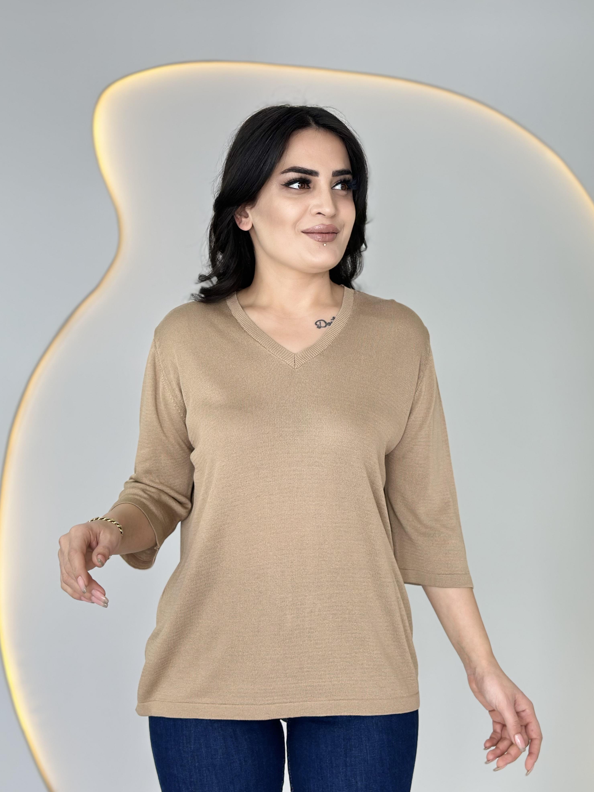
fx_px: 1121
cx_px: 297
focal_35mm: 49
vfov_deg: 38.9
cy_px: 401
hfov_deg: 29.7
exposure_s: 1/239
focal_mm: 6.86
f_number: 1.78
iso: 80
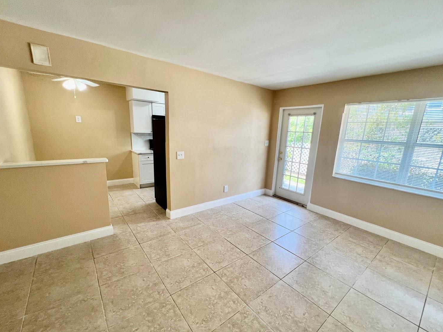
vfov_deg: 85.6
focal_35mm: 14
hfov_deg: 102.0
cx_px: 227
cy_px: 174
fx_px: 179
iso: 100
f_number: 1.8
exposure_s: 1/120
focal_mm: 1.57
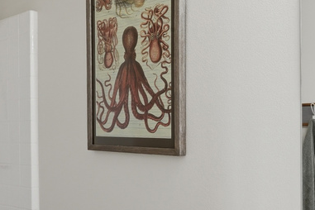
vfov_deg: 31.2
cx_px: 244
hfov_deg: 43.7
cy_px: 116
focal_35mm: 43
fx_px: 376
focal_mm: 16
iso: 250
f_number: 9
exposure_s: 1/80
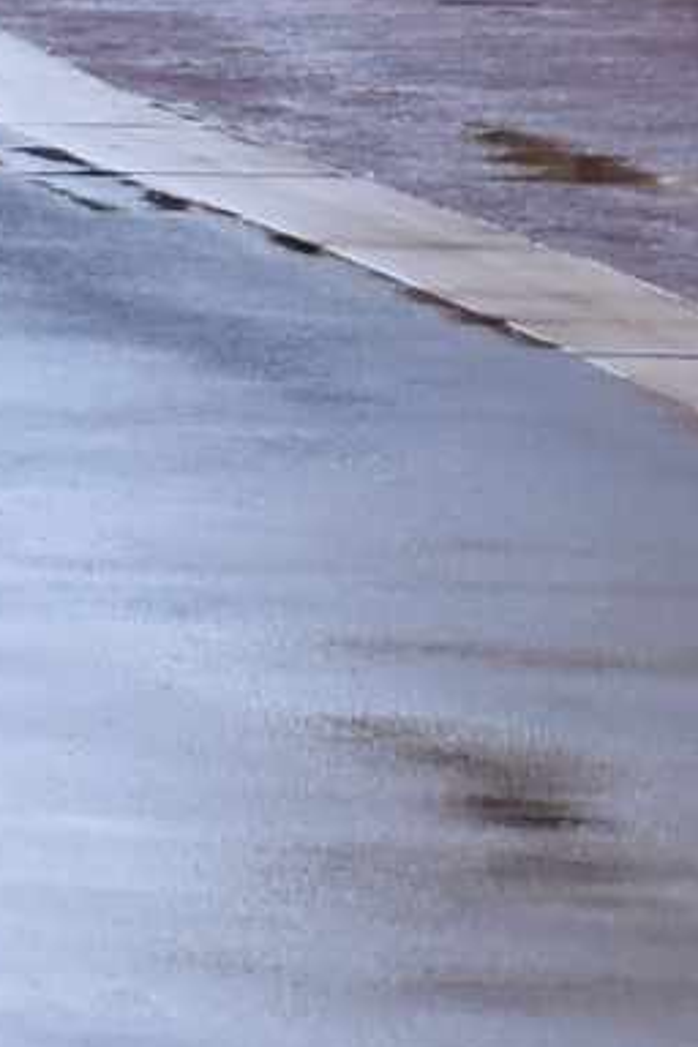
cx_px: -769
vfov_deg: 2.3
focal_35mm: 911
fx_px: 26490
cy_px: -798
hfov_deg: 1.5
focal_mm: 105
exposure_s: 1/1000
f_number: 5.6
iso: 640
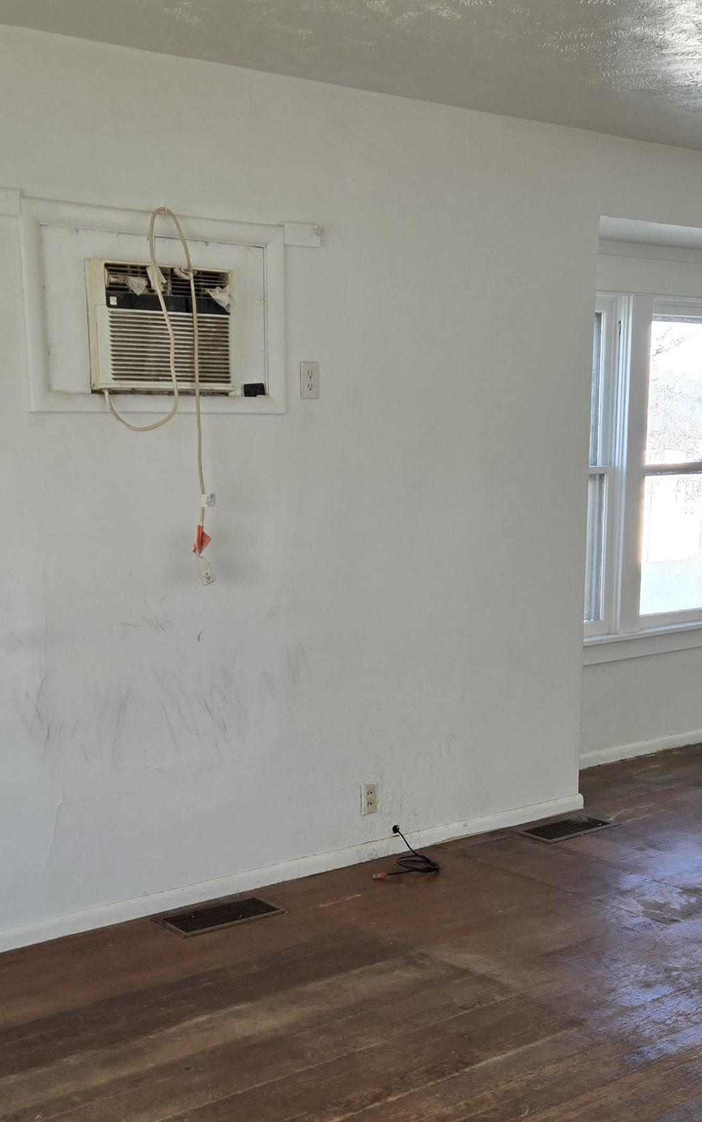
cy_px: 751
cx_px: 317
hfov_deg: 28.0
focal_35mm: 46
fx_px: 1408
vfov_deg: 42.9
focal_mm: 5.4
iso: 64
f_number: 1.8
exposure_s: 1/180
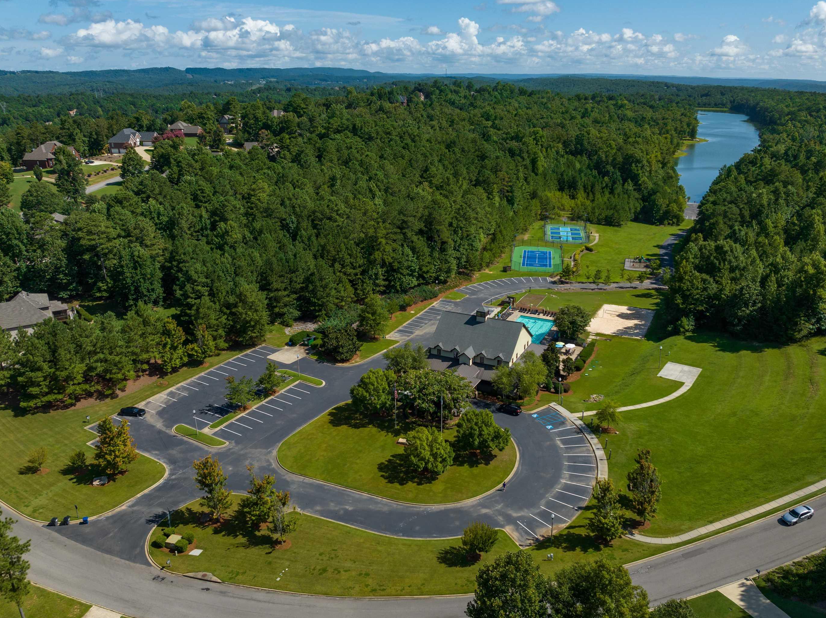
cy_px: 317
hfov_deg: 65.3
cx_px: 444
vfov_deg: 51.3
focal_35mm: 27
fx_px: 644
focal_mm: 12.29
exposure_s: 1/500
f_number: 2.8
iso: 130
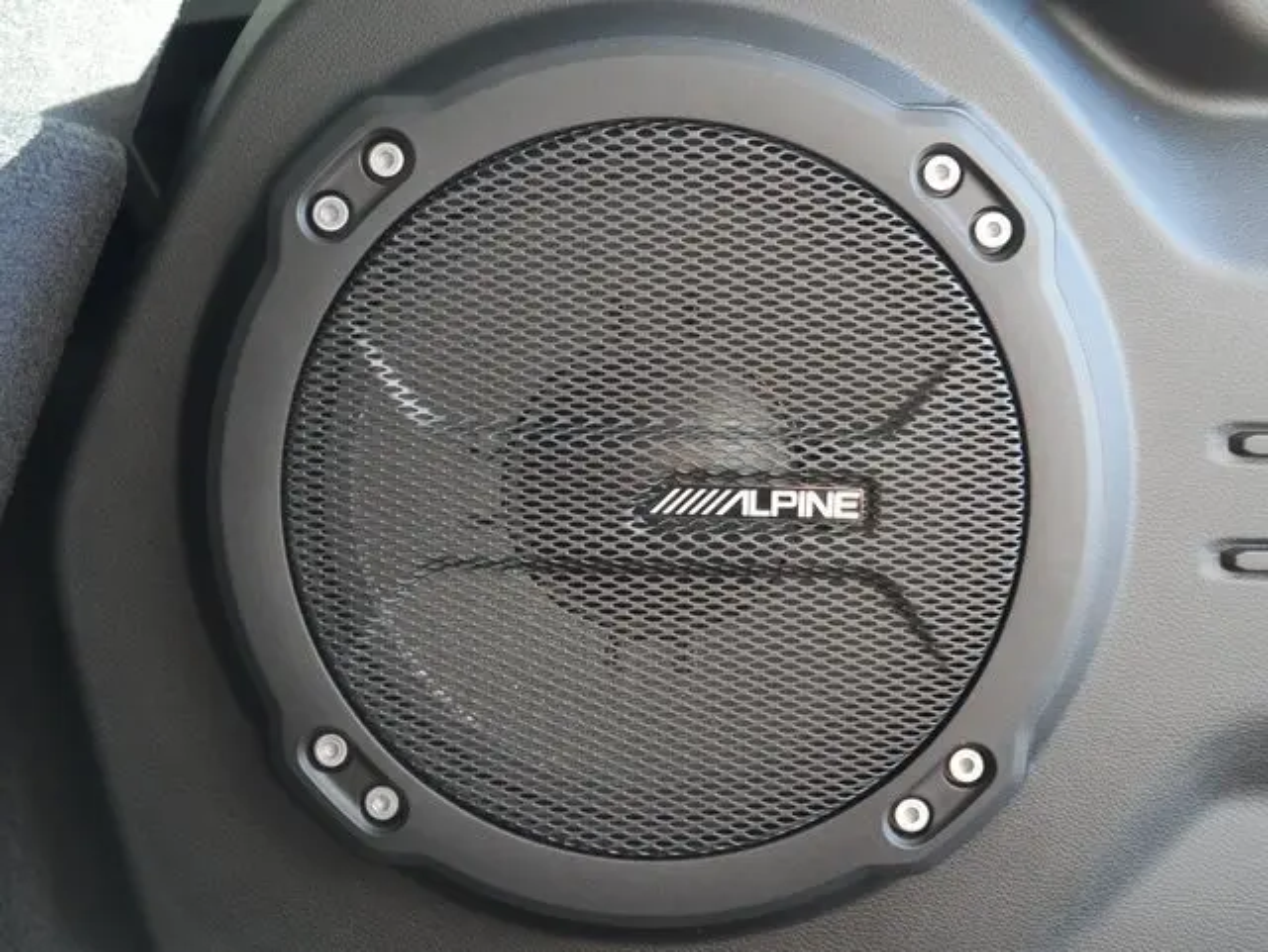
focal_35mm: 44
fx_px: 1613
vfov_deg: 32.9
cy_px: 476
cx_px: 634
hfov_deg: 42.9
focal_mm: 22
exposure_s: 1/60
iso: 1000
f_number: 5
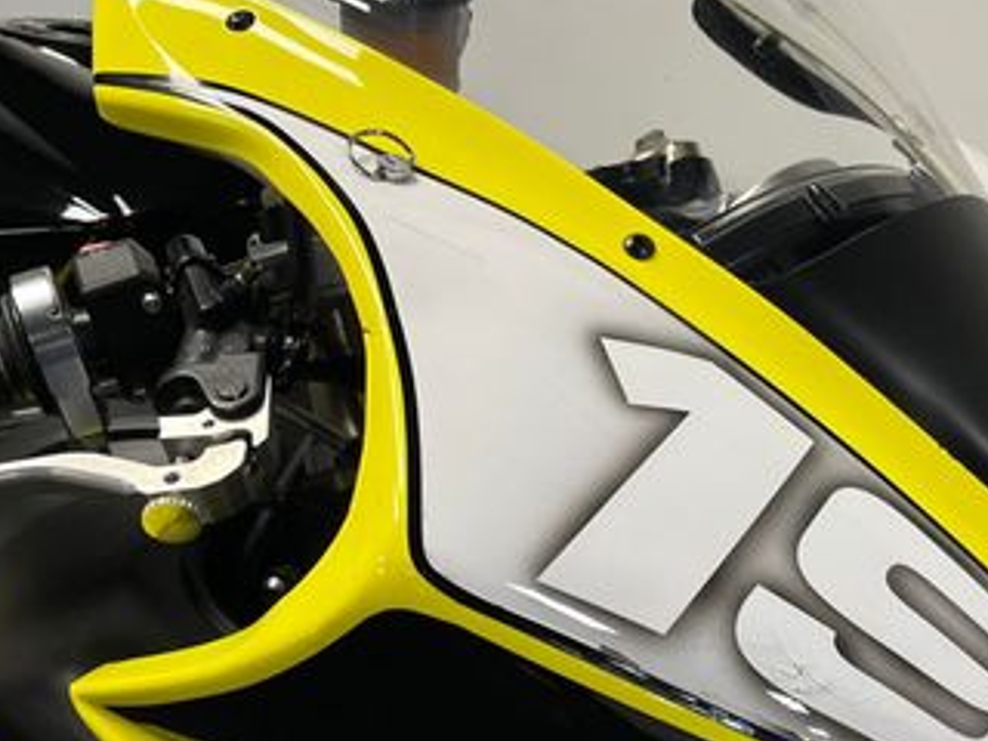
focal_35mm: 52
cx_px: 614
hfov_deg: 36.6
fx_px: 1484
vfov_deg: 27.9
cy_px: 457
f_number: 1.6
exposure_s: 1/100
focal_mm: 5.1
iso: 125
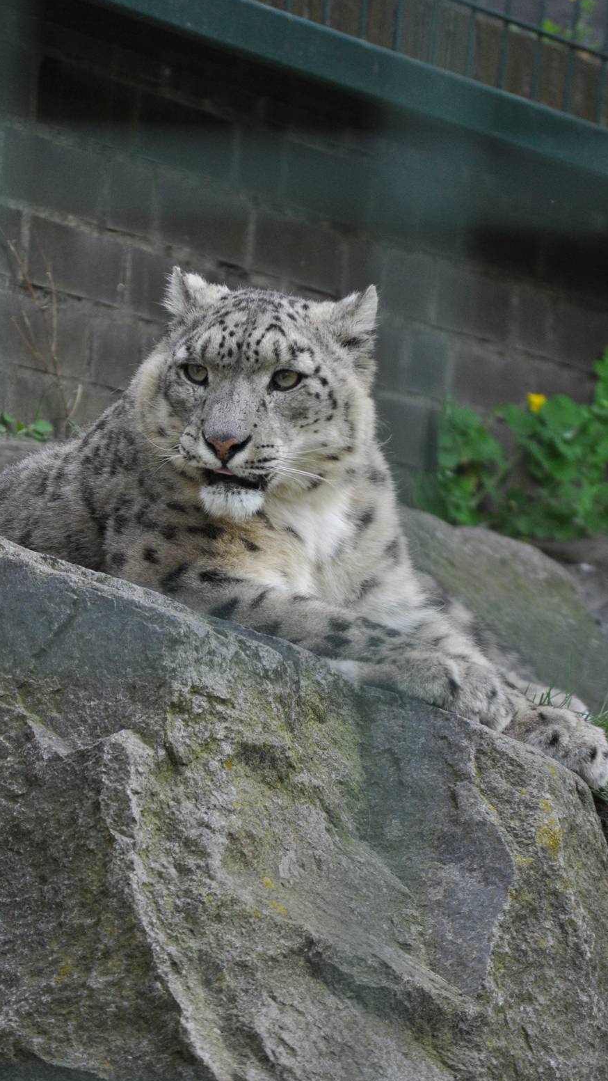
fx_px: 8337
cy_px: 543
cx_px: 256
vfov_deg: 7.4
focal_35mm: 291
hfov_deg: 4.2
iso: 800
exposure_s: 1/500
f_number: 5.6
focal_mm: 180
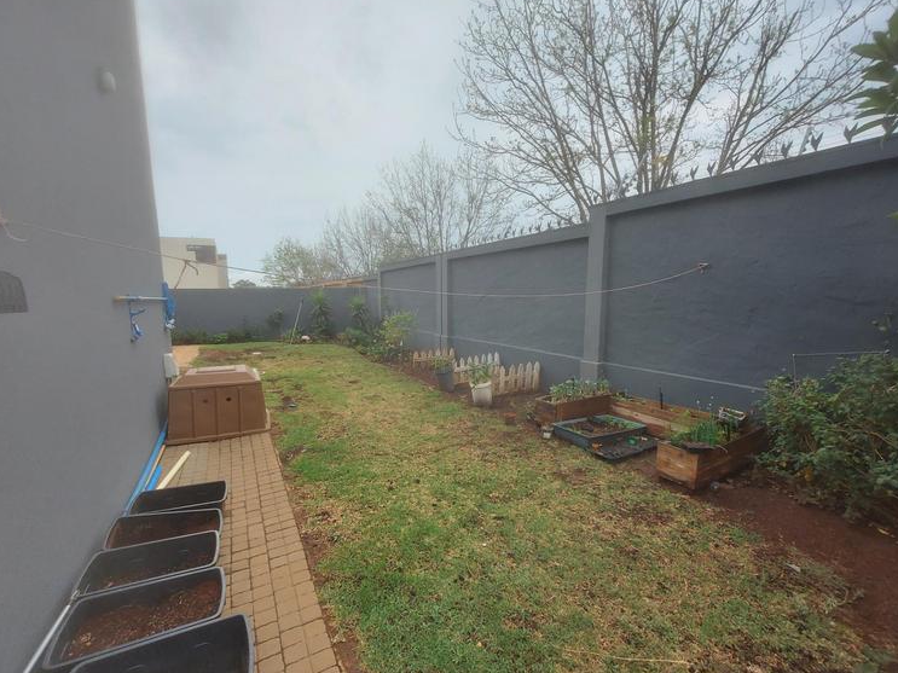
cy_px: 349
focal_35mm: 14
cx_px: 458
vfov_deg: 85.6
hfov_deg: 102.1
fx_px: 363
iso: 50
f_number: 2.2
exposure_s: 1/404
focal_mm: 1.74
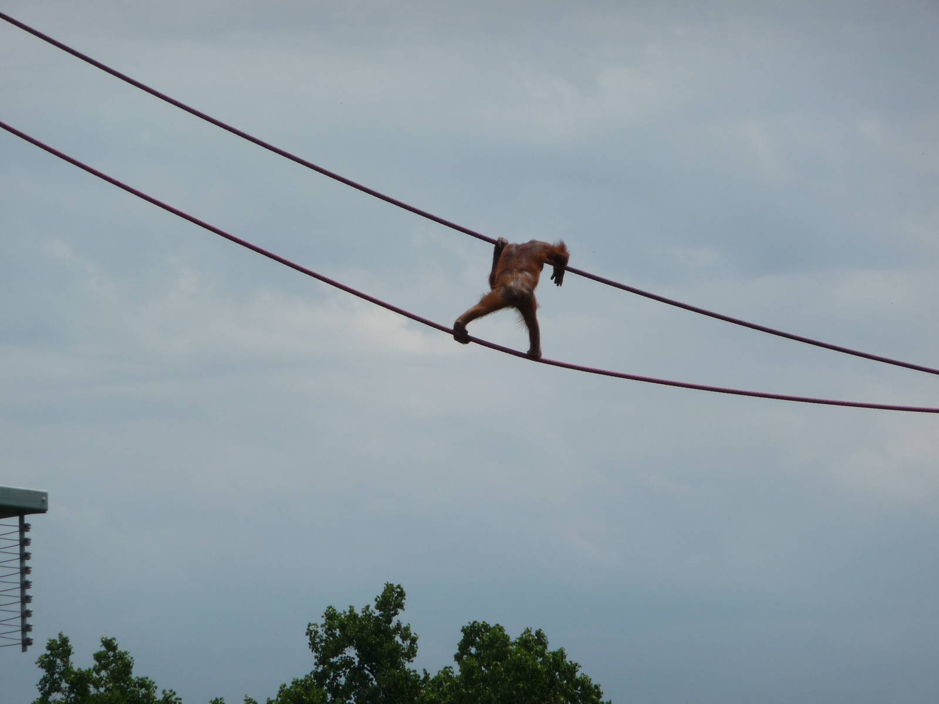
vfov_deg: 5.3
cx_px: 470
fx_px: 7595
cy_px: 352
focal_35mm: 280
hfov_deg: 7.1
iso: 100
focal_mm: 47
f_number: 4.9
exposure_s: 1/1300
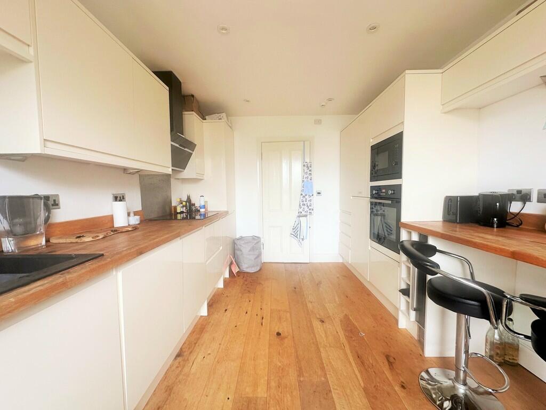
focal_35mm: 14
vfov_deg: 85.7
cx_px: 273
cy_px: 205
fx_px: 221
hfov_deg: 102.1
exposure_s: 1/99
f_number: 2.2
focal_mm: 2.22
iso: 80
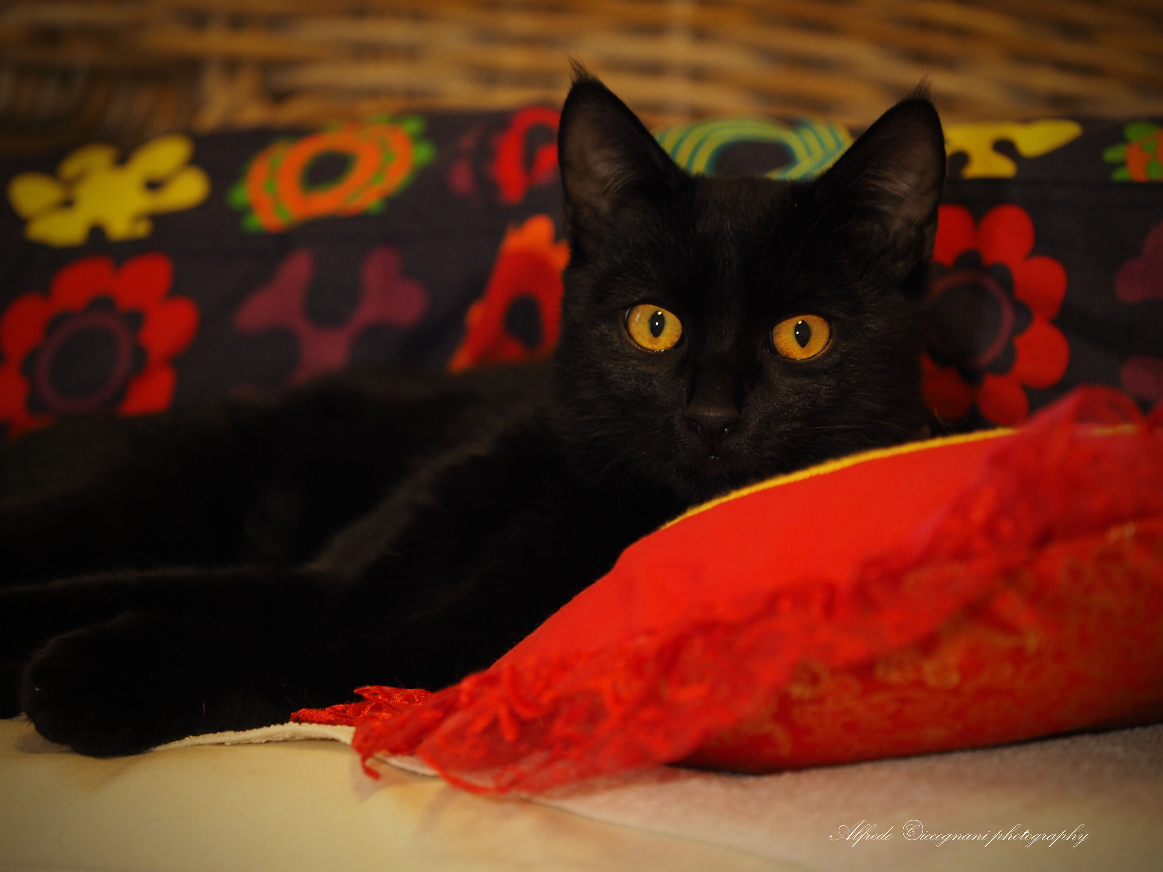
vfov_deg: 5.0
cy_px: 436
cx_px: 582
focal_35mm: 300
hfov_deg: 6.6
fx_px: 10079
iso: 640
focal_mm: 150
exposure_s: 1/15
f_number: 2.8
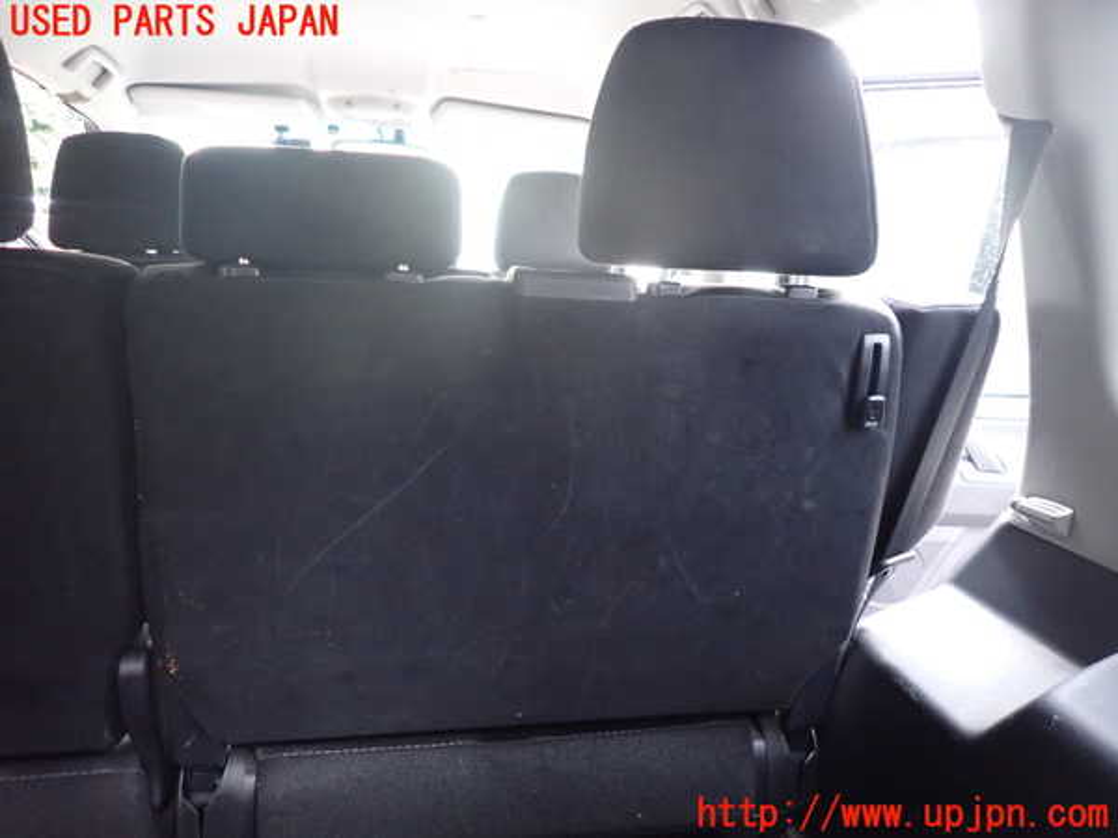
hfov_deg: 69.4
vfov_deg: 54.9
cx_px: 559
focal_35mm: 25
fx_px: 807
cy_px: 419
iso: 800
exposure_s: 1/25
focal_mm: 4.5
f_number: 2
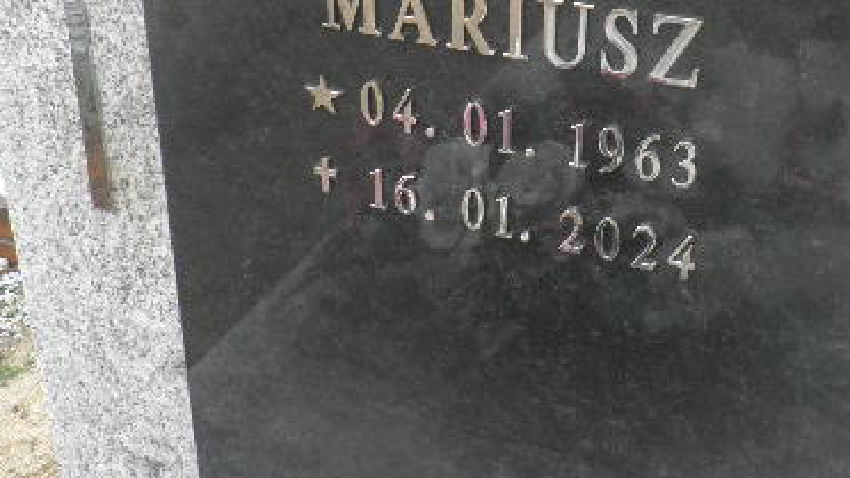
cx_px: 503
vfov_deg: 25.7
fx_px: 1014
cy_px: 55
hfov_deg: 45.3
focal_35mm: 45
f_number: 3.3
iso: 64
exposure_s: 1/60
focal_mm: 4.3
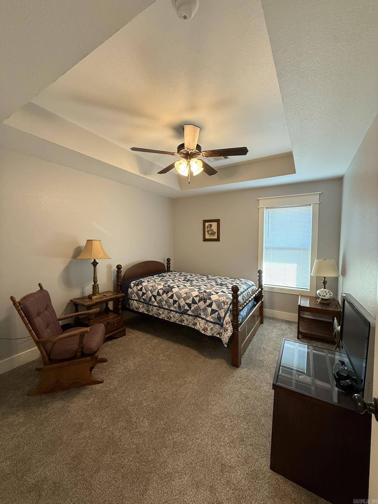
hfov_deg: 85.7
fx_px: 204
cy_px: 252
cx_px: 189
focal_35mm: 14
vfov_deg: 102.1
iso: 320
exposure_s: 1/60
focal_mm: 2.22
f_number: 2.2
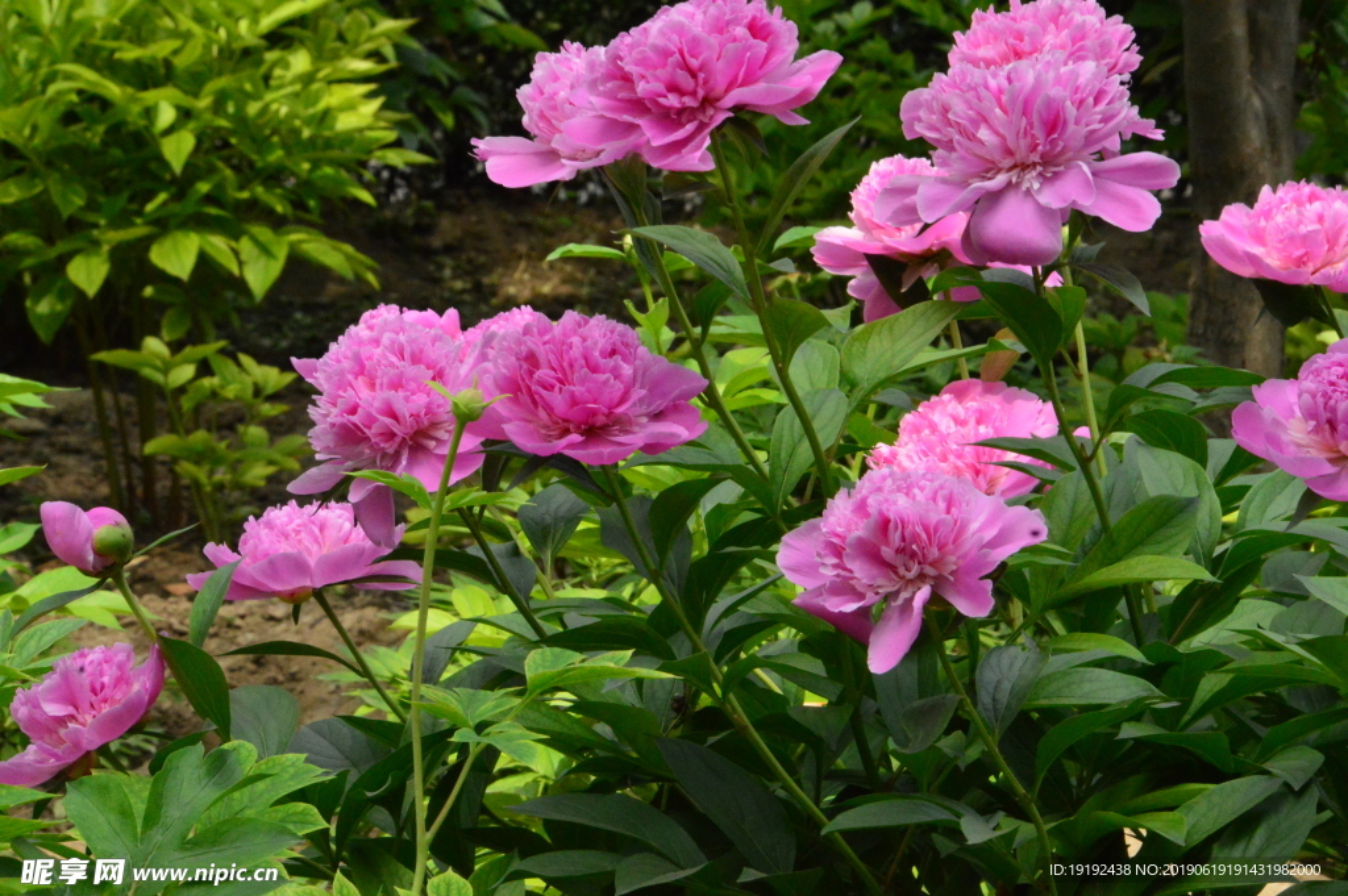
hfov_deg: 7.4
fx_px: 10382
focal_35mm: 278
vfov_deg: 4.9
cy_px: 448
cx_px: 674
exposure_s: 1/250
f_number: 32
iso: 4000
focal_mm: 185
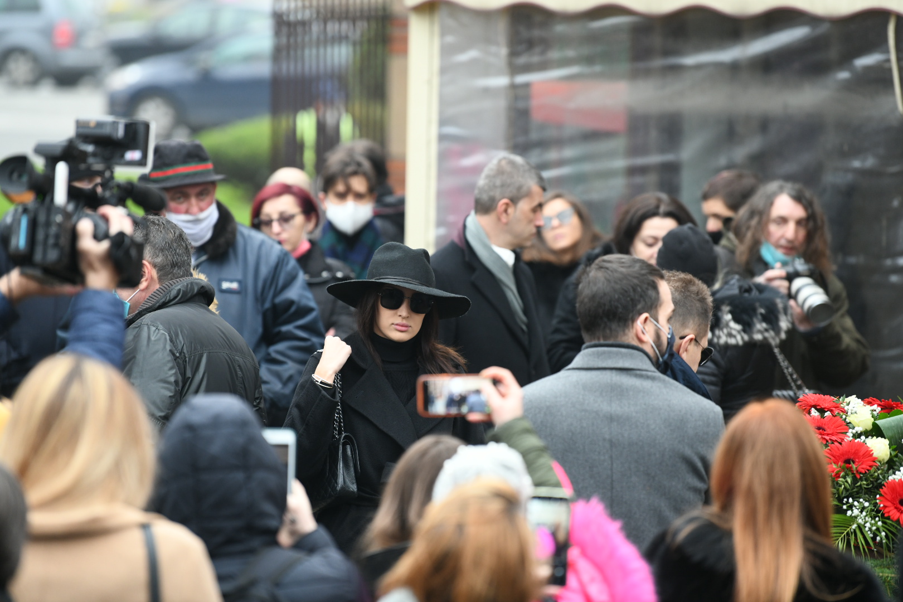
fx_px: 5016
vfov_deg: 6.9
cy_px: 301
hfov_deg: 10.3
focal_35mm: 200
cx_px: 452
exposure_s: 1/320
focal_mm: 200
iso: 1250
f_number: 3.5
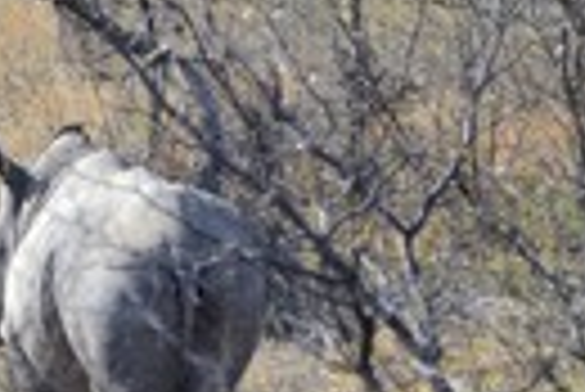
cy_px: 252
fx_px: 14739
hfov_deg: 2.3
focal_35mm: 906
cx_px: -342
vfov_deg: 1.5
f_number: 7.1
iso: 400
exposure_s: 1/500
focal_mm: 280
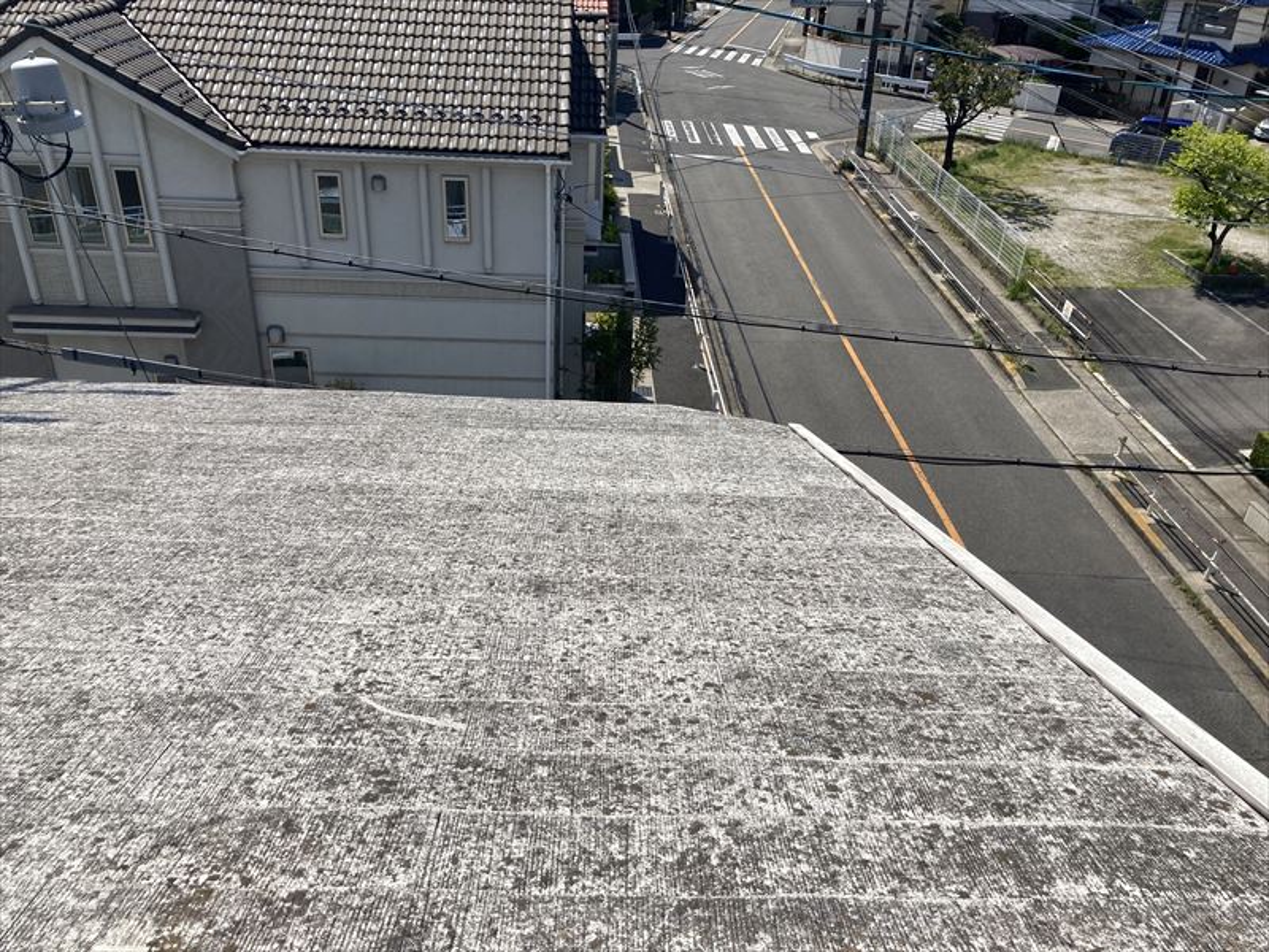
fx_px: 1026
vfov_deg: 49.7
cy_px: 476
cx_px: 634
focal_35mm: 28
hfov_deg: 63.4
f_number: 1.8
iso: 25
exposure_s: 1/3690
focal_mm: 3.99
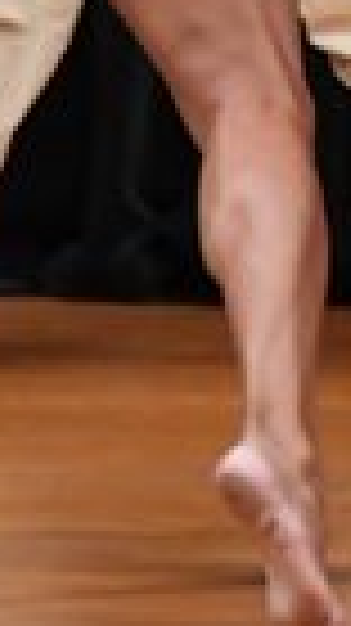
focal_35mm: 1315
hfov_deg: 0.9
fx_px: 21798
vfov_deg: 1.6
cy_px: -126
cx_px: 1564
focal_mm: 150
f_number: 5.6
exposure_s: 1/400
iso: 6400
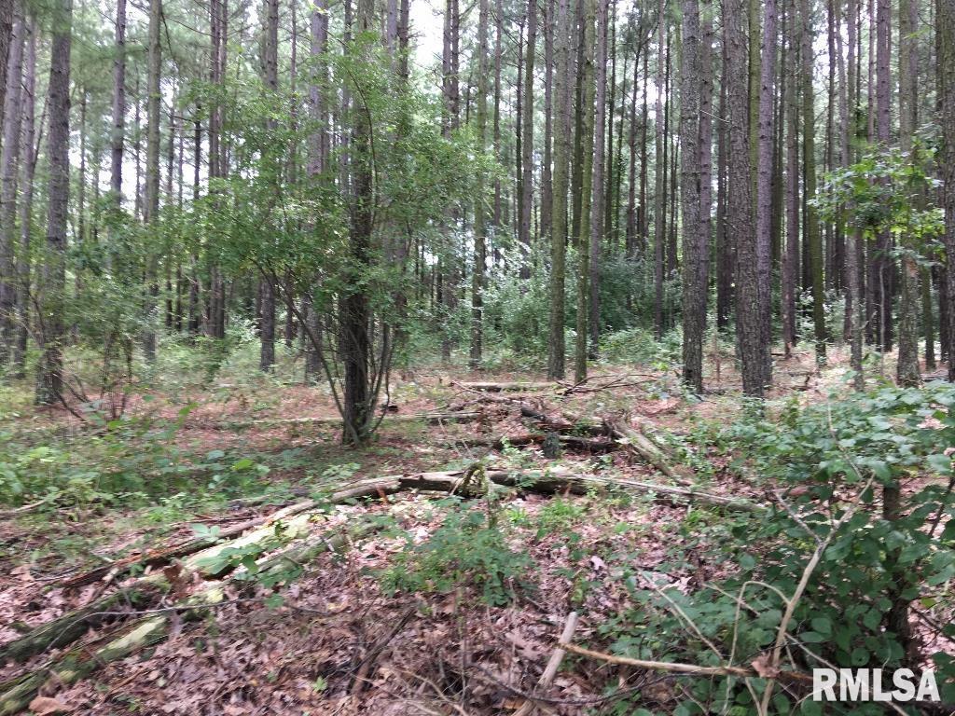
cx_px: 478
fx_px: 800
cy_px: 358
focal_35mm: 29
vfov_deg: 48.2
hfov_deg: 61.7
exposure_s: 1/60
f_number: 2.2
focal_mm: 4.15
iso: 32
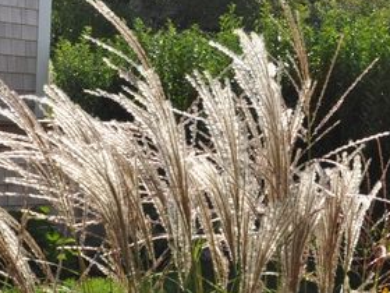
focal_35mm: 111
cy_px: 160
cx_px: 315
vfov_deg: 13.3
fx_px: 1251
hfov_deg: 17.6
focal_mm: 18
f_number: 9
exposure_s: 1/320
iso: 200
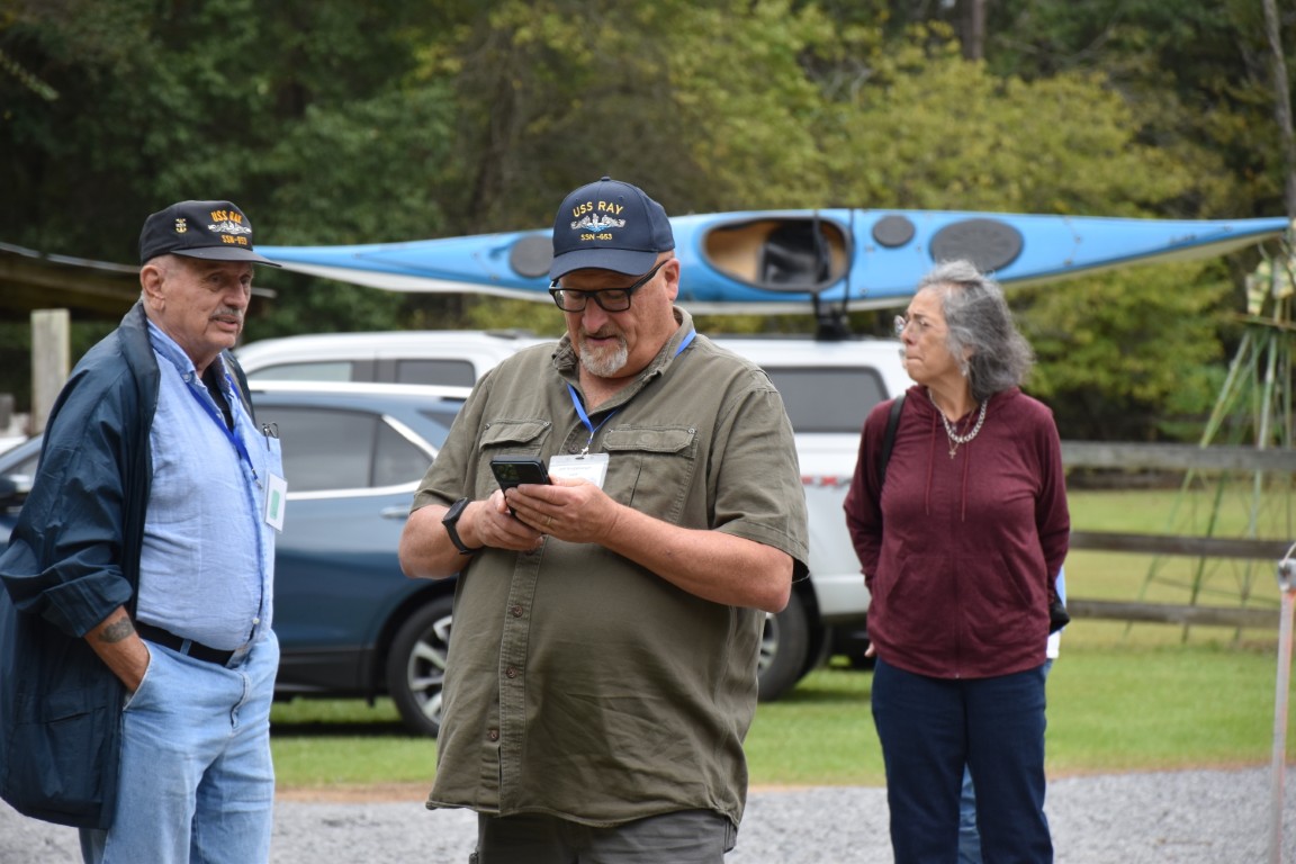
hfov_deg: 13.0
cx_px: 648
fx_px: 5670
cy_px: 432
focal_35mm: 158
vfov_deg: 8.7
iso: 400
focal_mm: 105
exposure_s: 1/400
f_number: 5.6
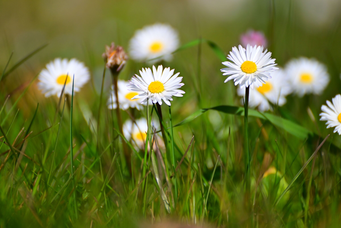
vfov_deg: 4.6
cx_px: 170
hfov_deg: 6.9
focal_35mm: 300
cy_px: 114
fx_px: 2843
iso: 800
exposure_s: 1/5000
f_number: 7.1
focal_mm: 300
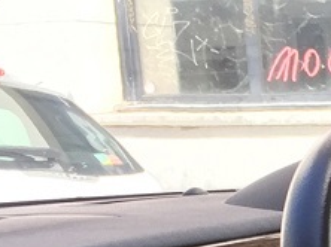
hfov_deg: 11.6
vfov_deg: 8.9
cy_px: 501
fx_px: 1500
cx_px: 613
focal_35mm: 157
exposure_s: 1/146
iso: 32
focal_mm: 4.15
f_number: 2.2
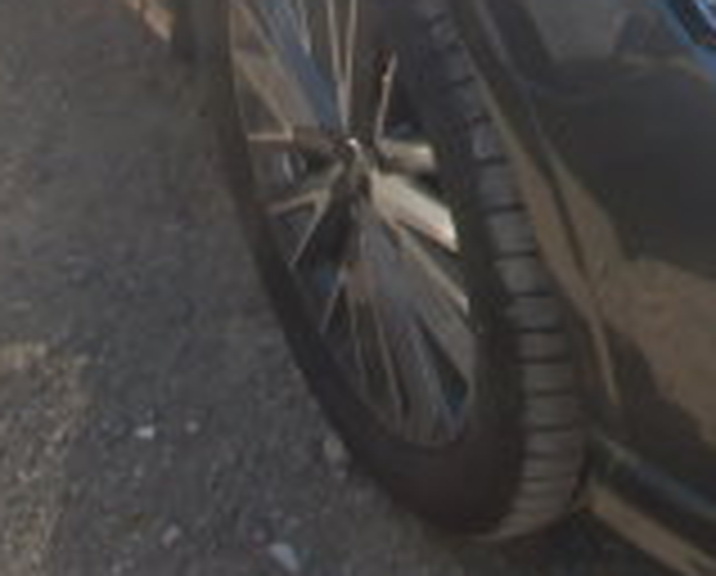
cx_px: 824
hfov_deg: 19.3
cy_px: -279
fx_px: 1997
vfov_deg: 15.2
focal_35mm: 94
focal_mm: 4.3
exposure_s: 1/200
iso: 125
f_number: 2.8
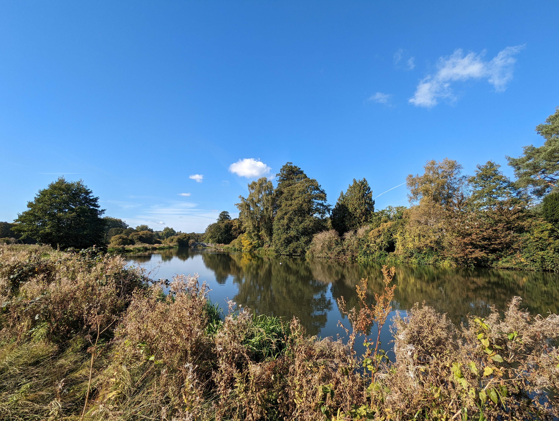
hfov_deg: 94.4
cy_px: 210
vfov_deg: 78.2
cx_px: 280
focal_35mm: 16
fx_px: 259
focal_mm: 2.35
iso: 48
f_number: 2.2
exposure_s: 1/1070
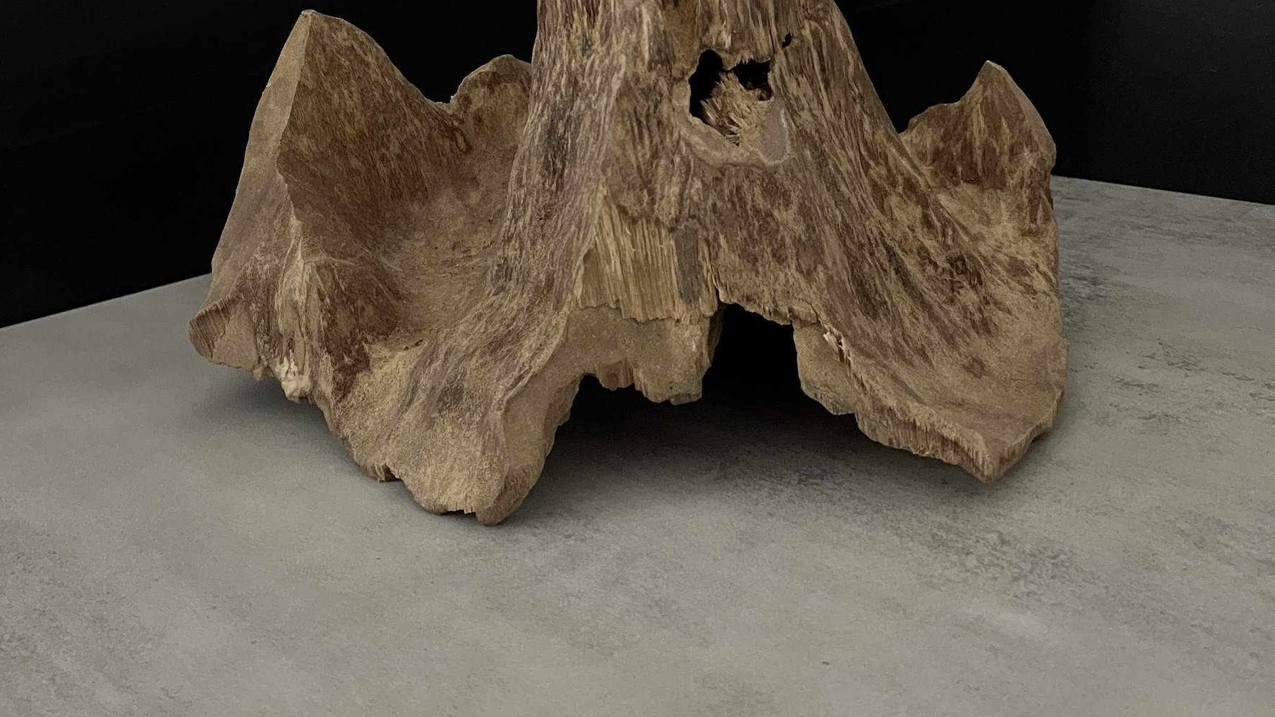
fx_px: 1386
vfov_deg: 28.3
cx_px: 633
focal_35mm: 41
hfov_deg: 49.4
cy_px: 134
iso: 640
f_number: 1.8
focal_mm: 3.99
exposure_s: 1/20
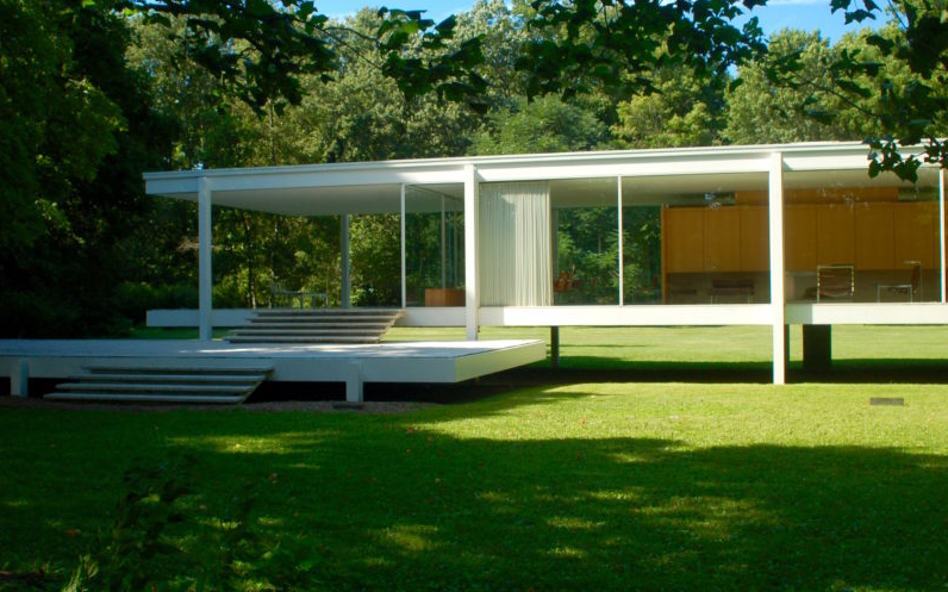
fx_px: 1111
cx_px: 473
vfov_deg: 29.8
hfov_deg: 46.2
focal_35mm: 43
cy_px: 280
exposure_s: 1/200
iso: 200
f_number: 7.1
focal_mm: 28
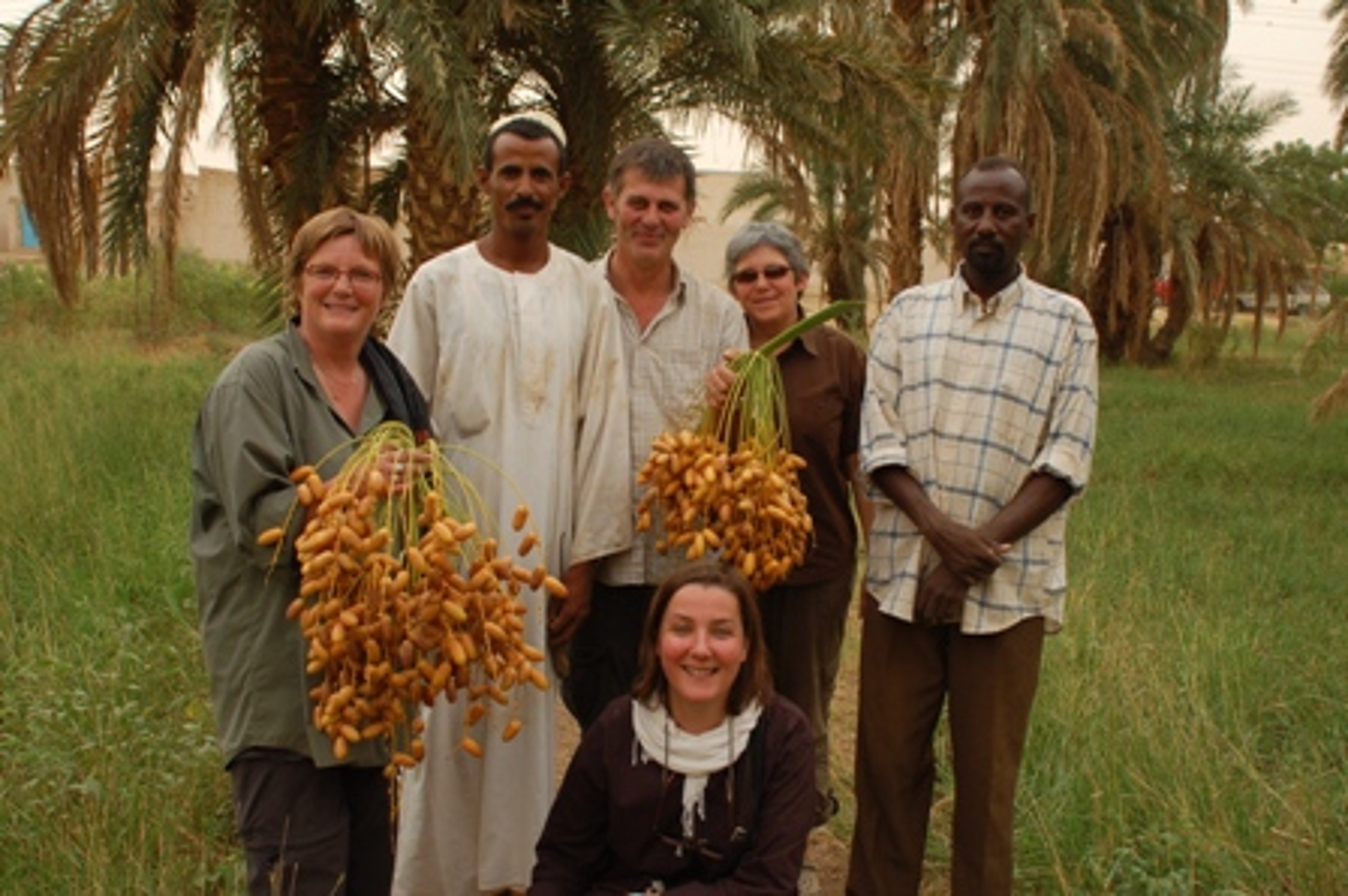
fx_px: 1347
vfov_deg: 36.8
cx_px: 674
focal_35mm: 36
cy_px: 448
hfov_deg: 53.2
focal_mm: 24
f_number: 5.6
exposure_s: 1/125
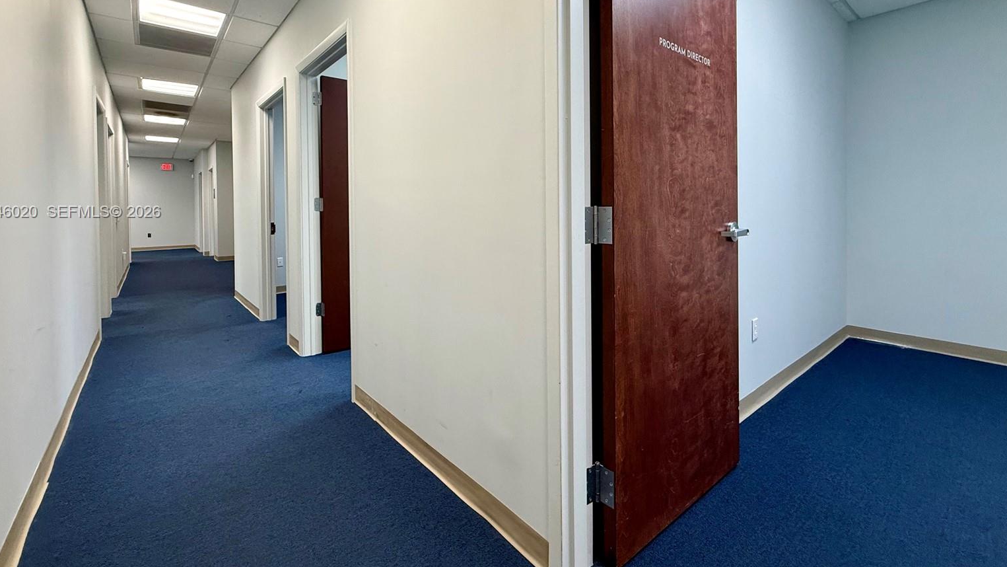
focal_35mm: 16
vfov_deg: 66.1
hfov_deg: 99.3
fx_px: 427
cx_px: 483
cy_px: 213
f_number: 2.2
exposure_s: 1/120
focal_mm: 2.22
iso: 200
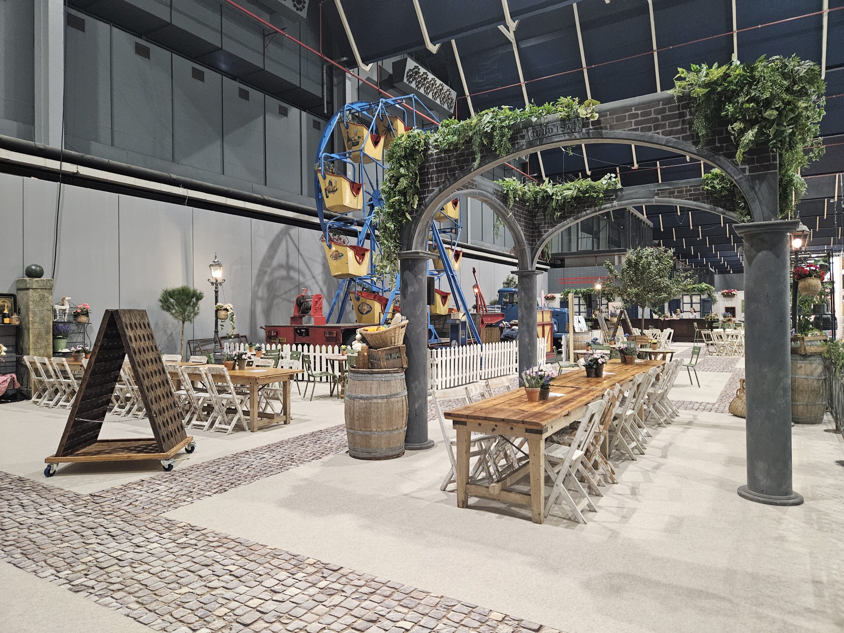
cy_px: 316
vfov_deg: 58.9
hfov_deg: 73.9
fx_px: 561
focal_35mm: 23
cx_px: 422
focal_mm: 5.4
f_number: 1.8
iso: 800
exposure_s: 1/100
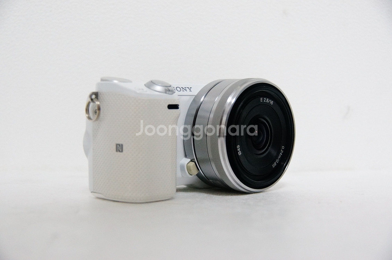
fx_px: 652
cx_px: 196
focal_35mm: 60
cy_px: 130
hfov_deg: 33.5
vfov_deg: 22.5
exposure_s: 1/80
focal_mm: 40
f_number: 4.5
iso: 3200
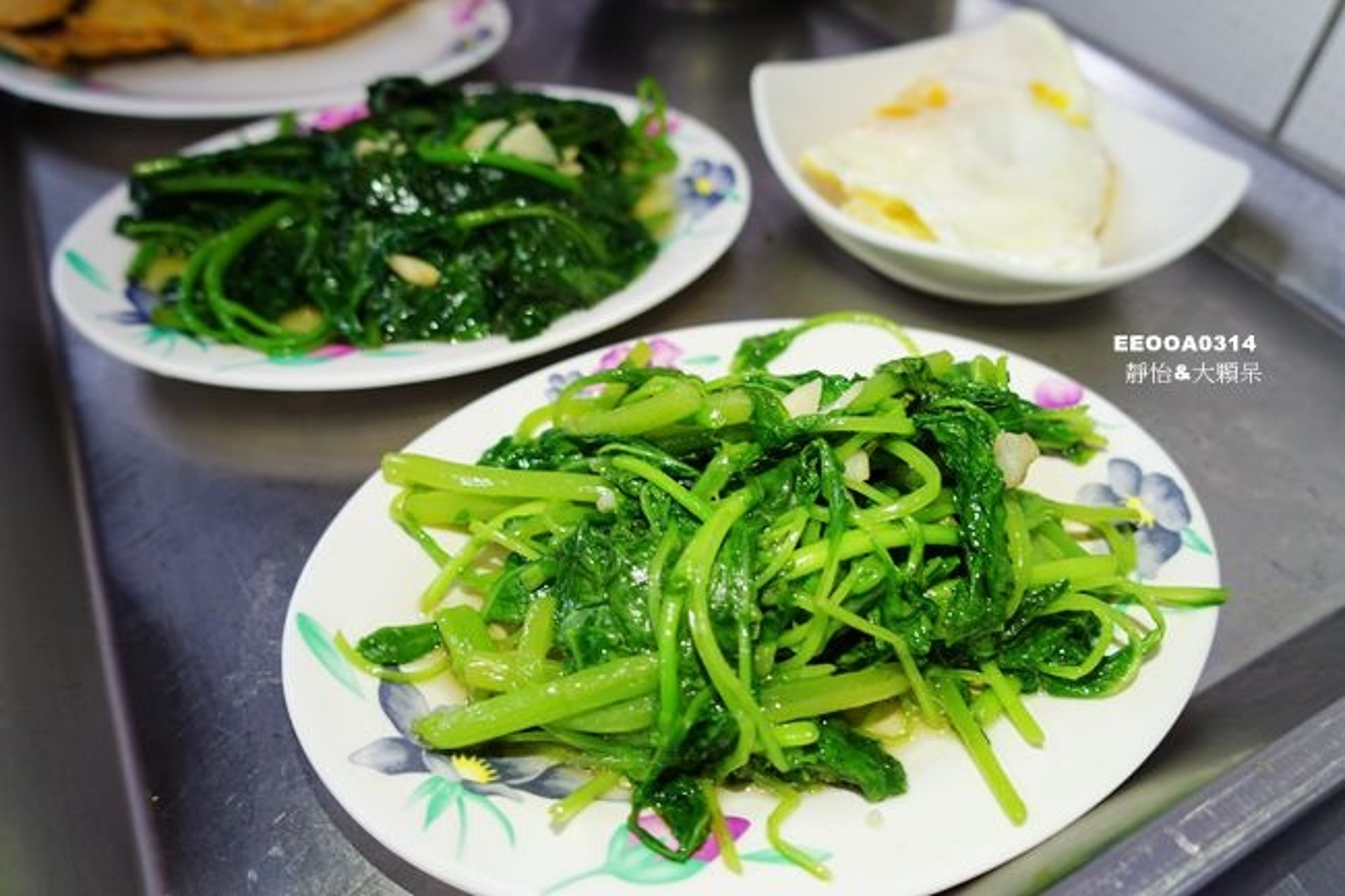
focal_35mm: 27
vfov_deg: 47.9
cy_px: 448
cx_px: 672
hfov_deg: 67.4
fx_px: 1008
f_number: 2.2
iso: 125
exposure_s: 1/30
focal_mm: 9.91
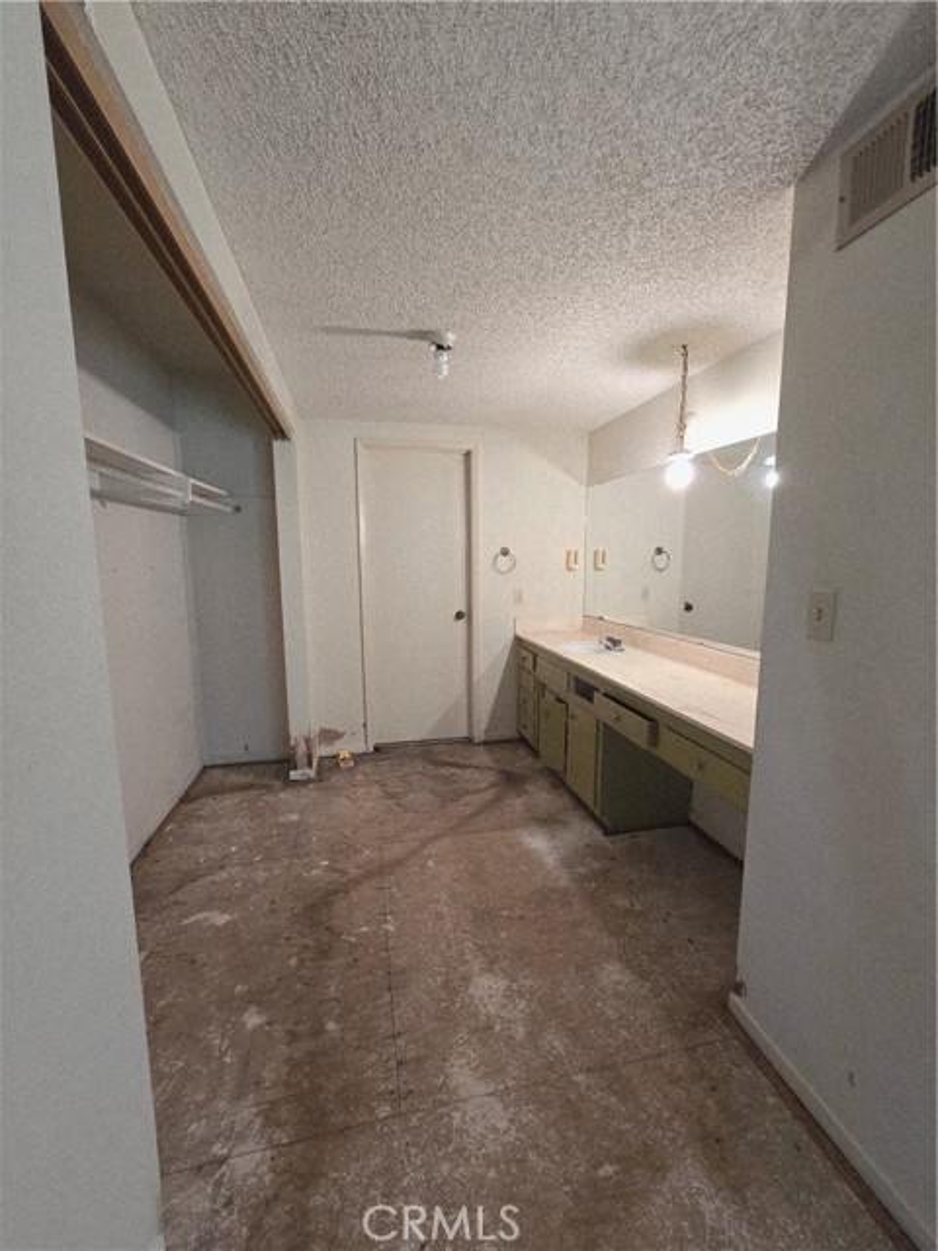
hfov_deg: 89.9
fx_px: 470
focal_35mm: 13
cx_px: 469
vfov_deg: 106.2
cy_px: 626
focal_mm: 2.2
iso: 320
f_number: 2.2
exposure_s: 1/60
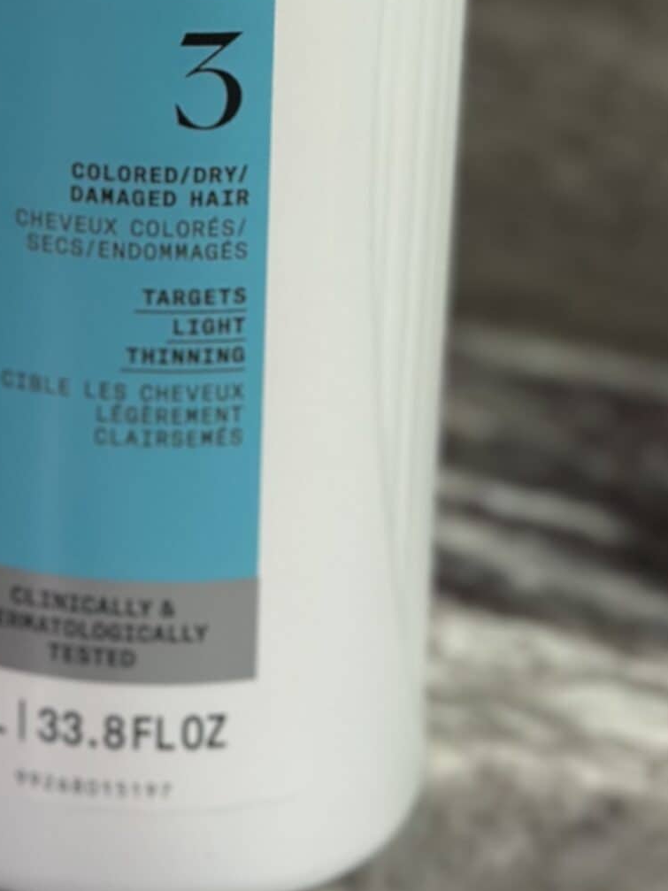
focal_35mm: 122
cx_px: -27
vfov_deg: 15.6
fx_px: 3140
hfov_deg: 12.0
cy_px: -139
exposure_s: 1/60
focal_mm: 6.86
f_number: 1.78
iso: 200
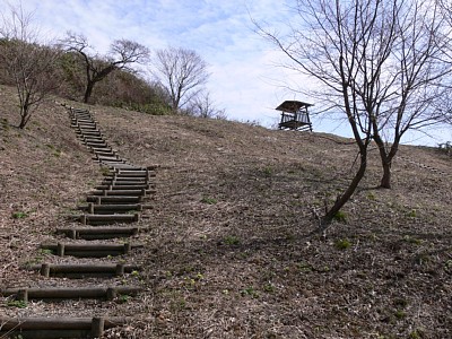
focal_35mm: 35
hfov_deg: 52.6
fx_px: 457
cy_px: 170
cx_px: 226
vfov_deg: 40.7
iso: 80
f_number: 5.6
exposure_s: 1/320
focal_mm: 7.4
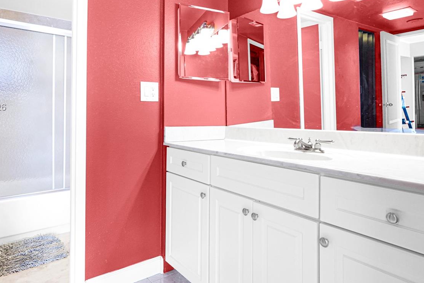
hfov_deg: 75.9
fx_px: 271
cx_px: 192
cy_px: 108
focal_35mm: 23
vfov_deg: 54.5
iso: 5000
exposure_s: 1/30
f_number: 8
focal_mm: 16
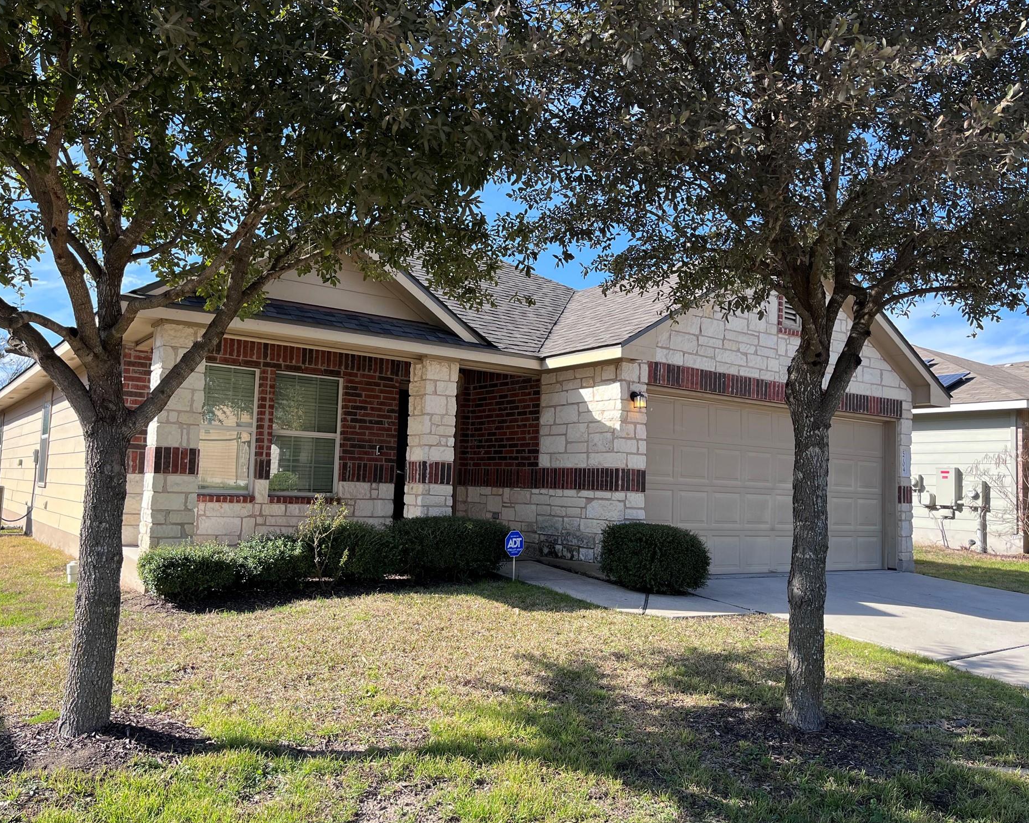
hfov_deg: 62.1
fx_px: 853
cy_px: 414
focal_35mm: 28
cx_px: 474
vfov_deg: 51.5
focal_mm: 5.1
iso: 50
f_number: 1.6
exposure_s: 1/1163
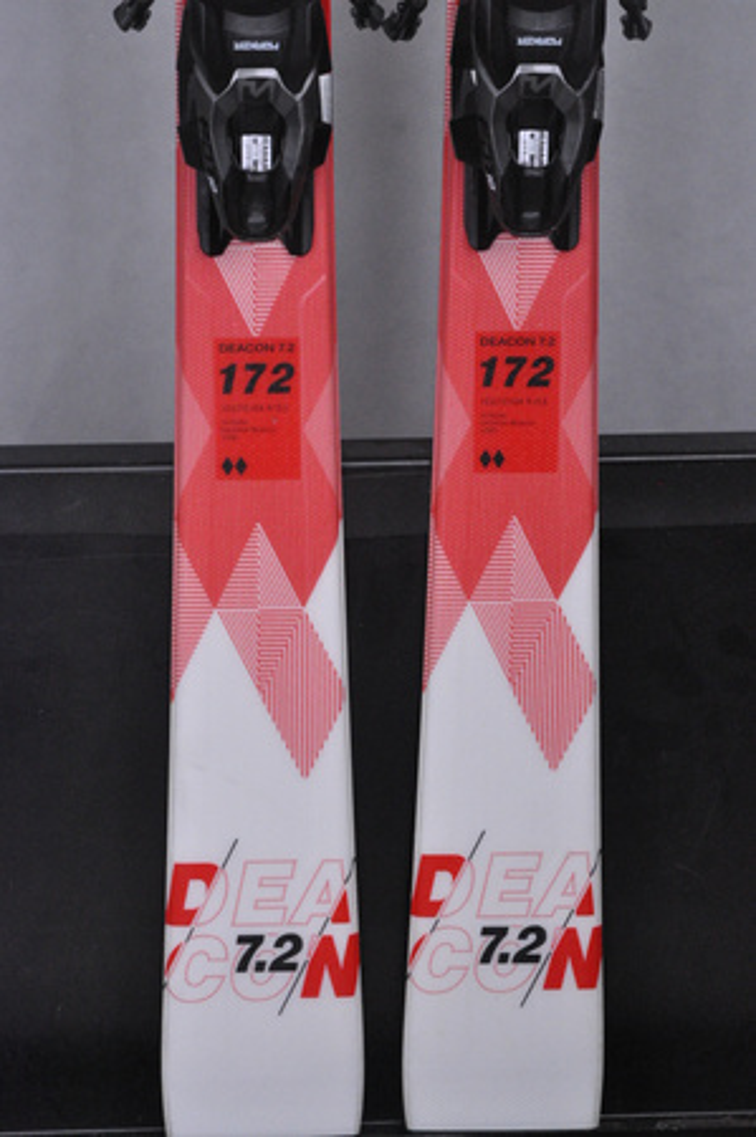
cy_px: 568
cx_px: 378
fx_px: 3552
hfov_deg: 12.2
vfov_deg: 18.2
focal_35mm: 112
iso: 3200
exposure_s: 1/125
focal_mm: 75
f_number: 9.5
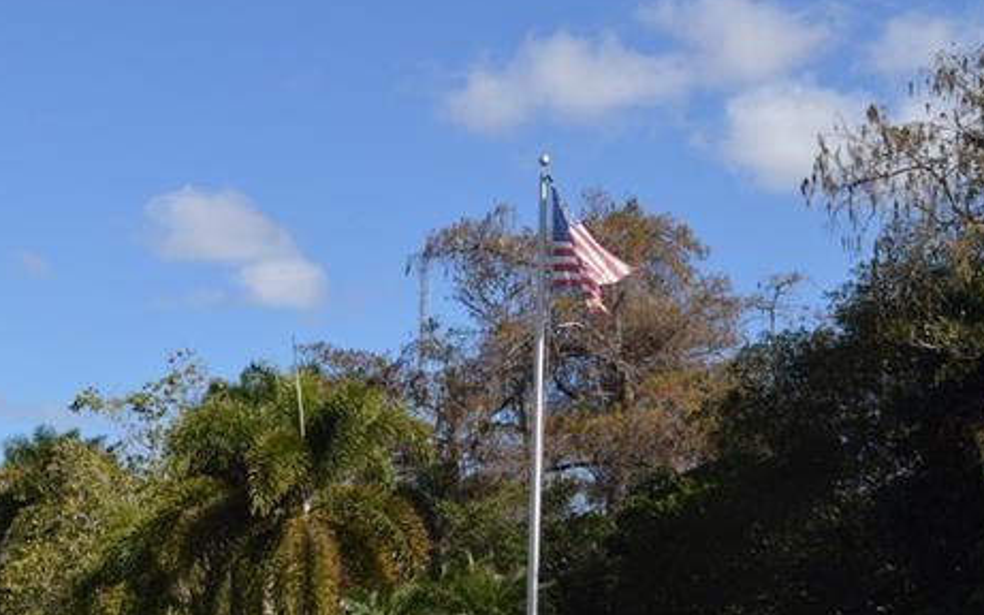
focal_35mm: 90
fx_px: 2413
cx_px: 433
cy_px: 471
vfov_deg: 14.5
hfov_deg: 23.0
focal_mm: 34
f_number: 8
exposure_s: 1/200
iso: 100
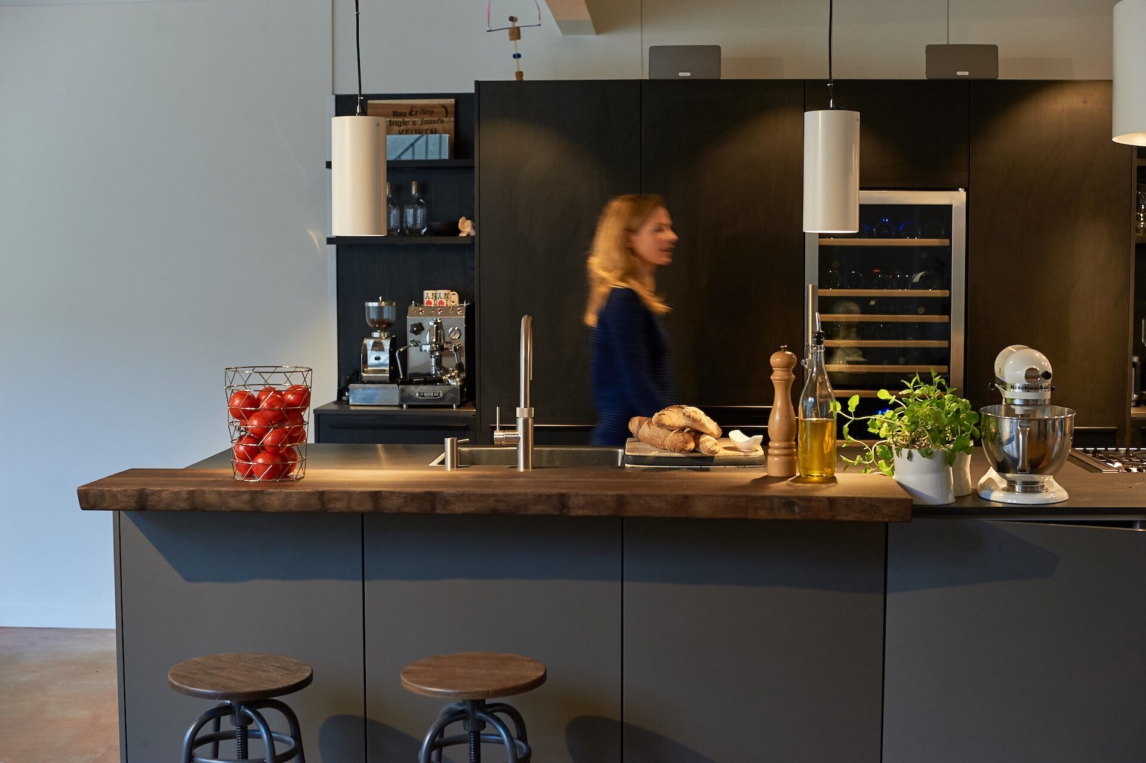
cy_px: 382
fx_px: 1591
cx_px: 573
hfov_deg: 39.6
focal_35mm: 50
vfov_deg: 27.0
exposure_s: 1/40
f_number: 4
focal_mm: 50
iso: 800
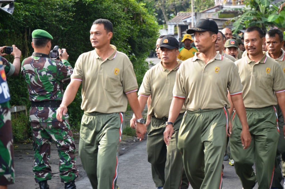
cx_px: 142
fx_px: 1244
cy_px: 94
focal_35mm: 158
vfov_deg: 8.7
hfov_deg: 13.1
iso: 200
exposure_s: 1/125
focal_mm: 105
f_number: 7.1
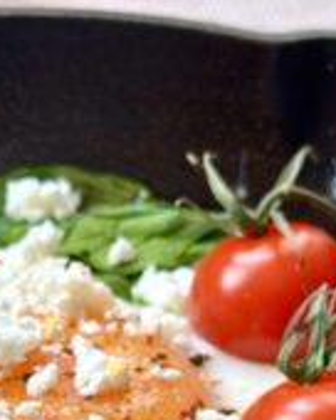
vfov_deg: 11.3
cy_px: 583
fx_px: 2051
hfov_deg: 9.3
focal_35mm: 165
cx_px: 7
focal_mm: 6.86
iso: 64
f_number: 1.78
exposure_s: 1/121
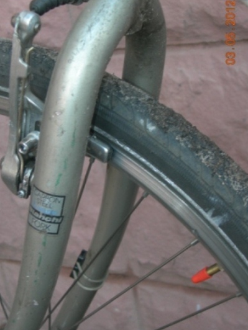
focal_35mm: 66
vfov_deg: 29.4
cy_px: 153
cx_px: 124
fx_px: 630
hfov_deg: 22.3
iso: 50
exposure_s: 1/30
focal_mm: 12.7
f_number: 3.5
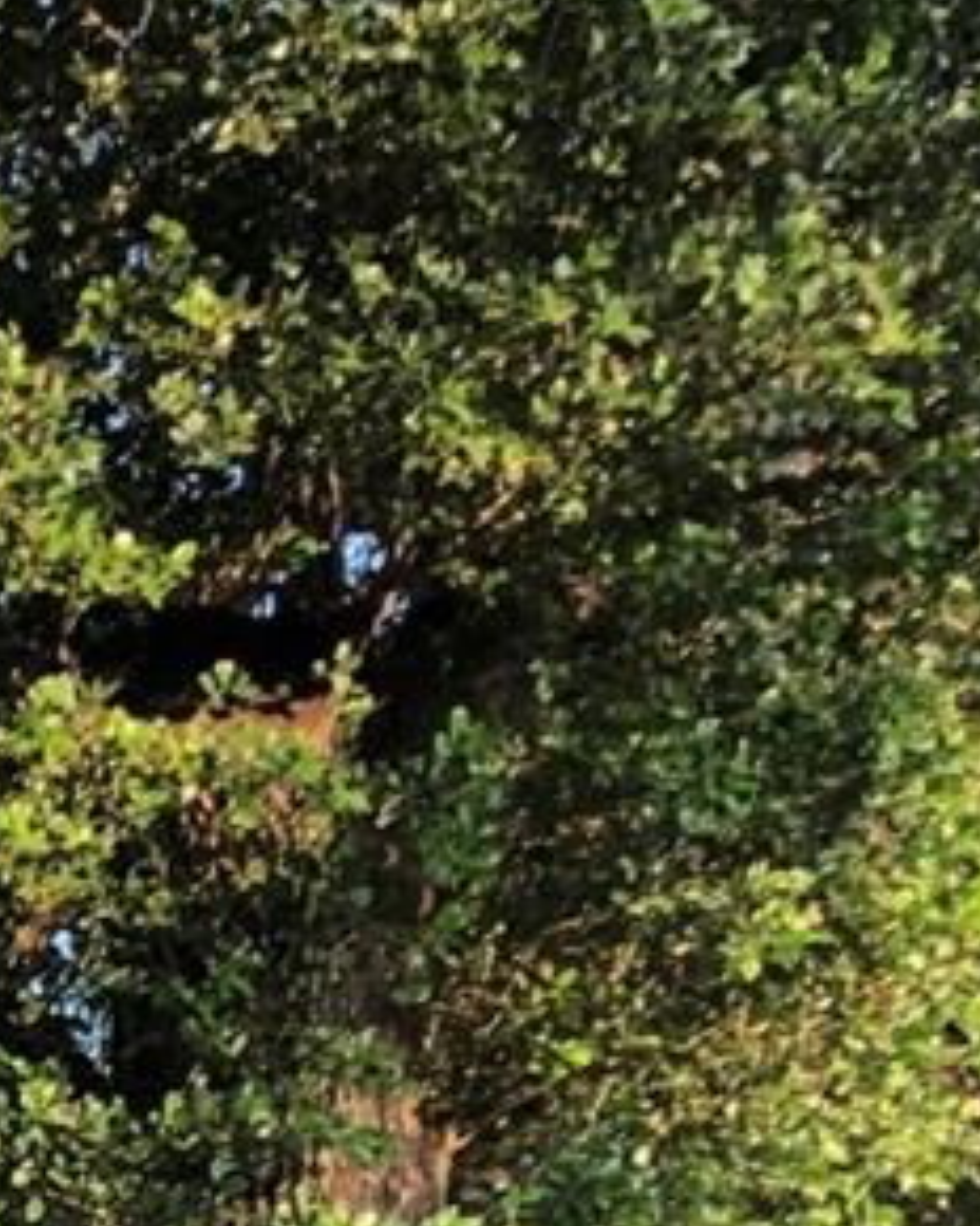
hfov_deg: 9.9
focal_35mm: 145
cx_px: -1001
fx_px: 5257
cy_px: 2215
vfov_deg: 12.2
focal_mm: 3.99
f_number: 1.8
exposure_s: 1/120
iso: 40
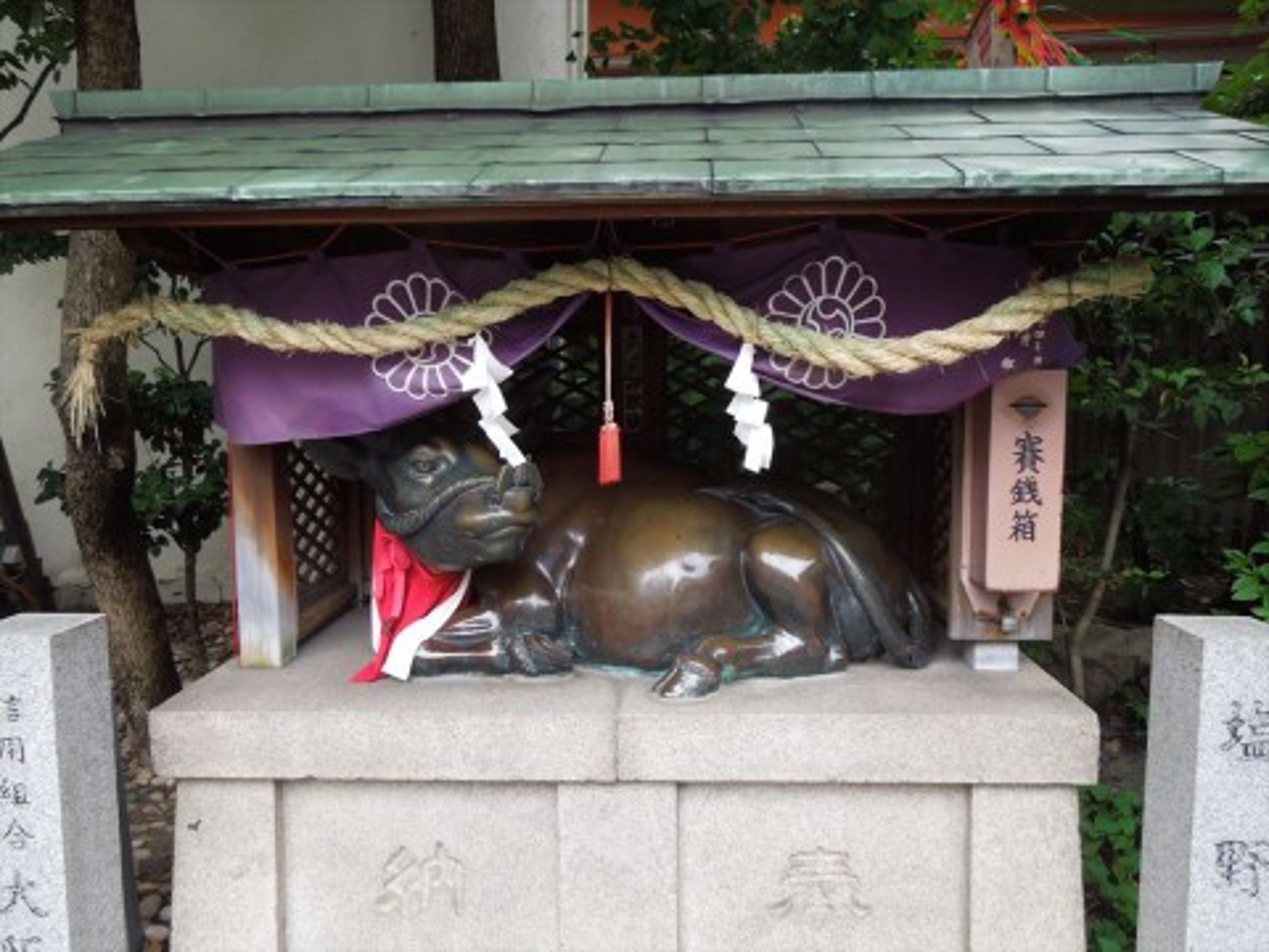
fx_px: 916
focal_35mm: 25
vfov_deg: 54.9
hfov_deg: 69.4
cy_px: 476
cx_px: 634
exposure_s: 1/125
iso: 180
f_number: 3.3
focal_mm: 4.5
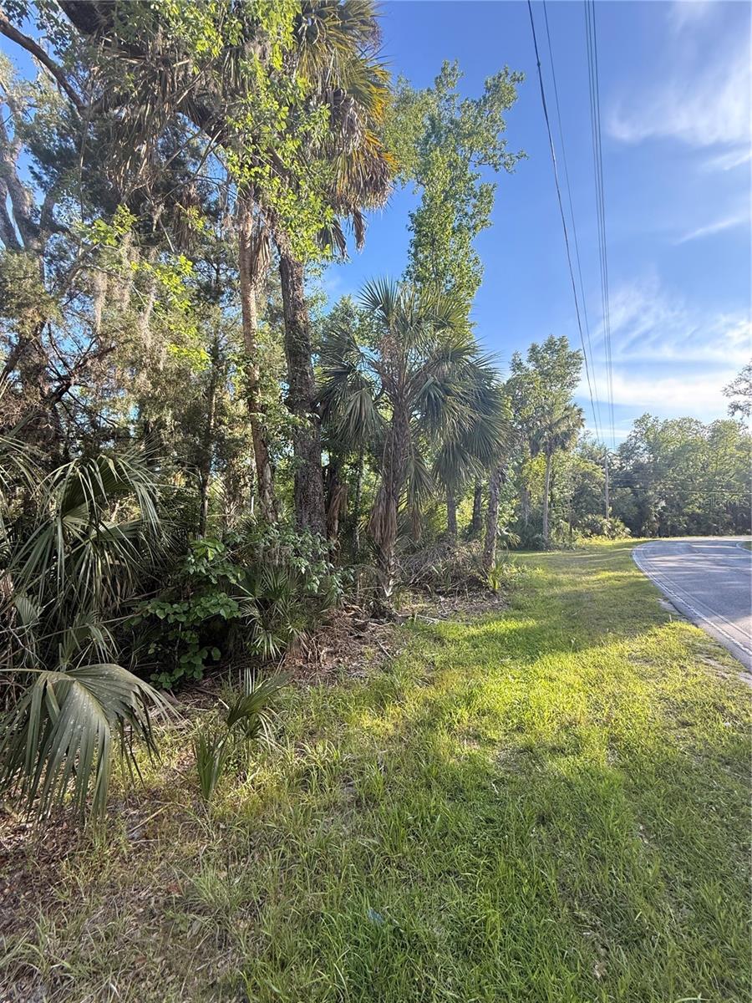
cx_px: 376
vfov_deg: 102.1
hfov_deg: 85.7
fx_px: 406
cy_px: 502
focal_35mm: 14
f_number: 2.2
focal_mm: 2.22
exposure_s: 1/260
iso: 64
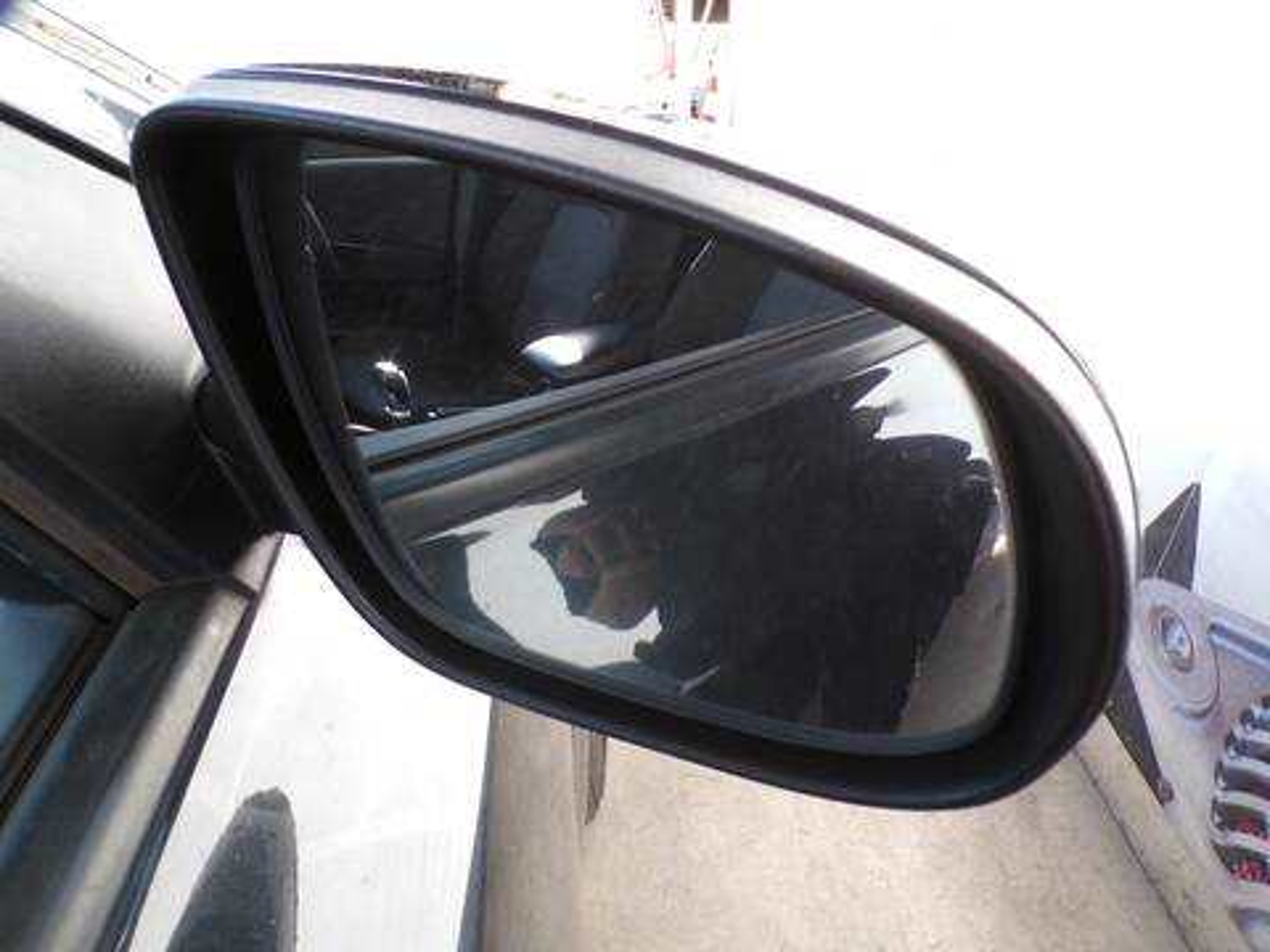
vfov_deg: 56.8
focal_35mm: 24
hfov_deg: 71.6
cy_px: 476
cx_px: 635
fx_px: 881
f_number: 4.4
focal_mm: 4.3
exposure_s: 1/50
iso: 100
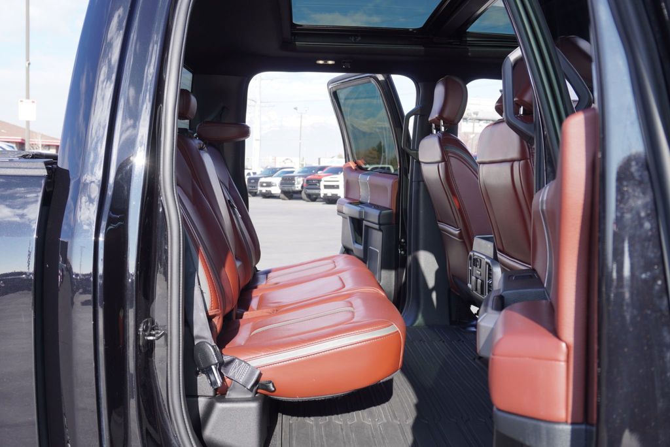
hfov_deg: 53.1
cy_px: 224
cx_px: 335
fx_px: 670
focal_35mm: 36
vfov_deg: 36.9
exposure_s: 1/125
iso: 100
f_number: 6.3
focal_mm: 24
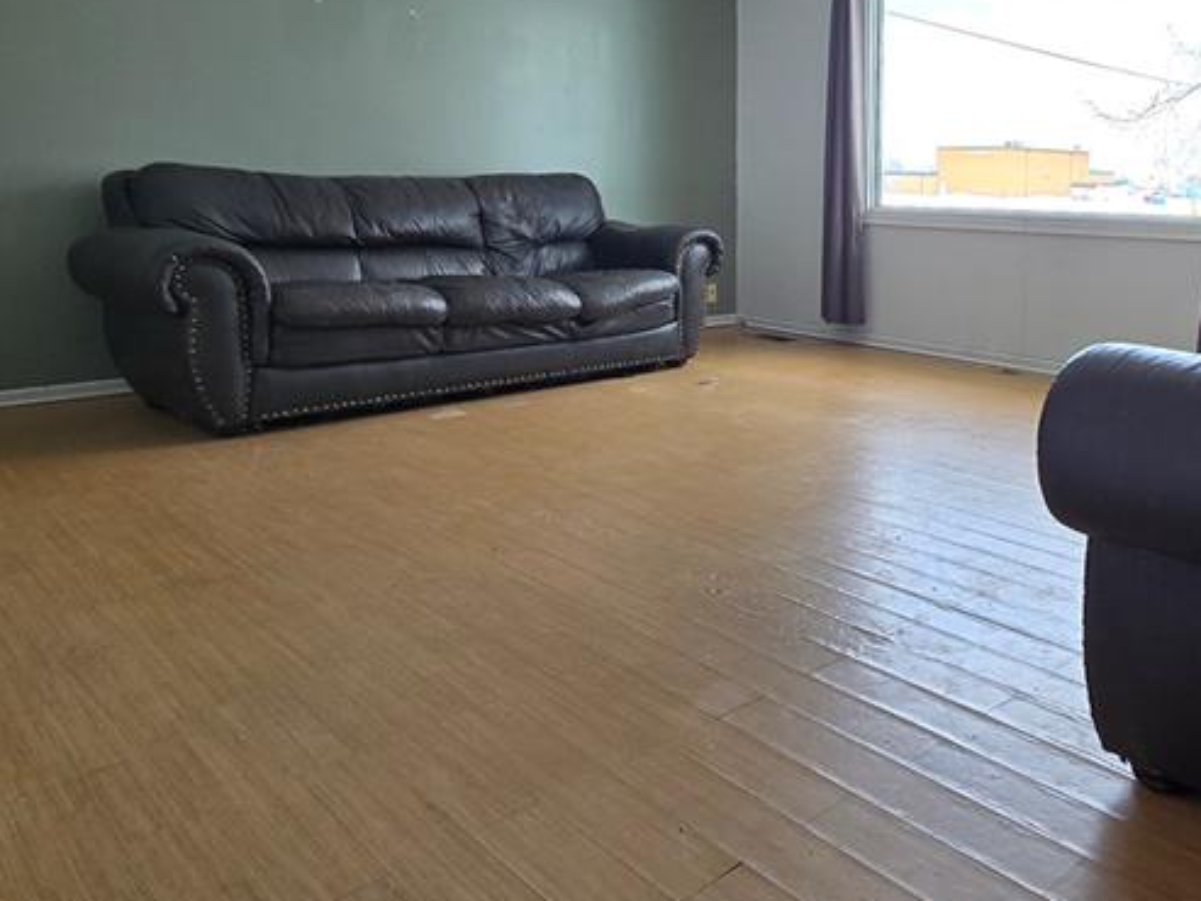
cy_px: 275
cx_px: 894
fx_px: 937
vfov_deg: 50.1
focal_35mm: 27
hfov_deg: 61.8
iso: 50
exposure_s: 1/166
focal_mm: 2.2
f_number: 2.2
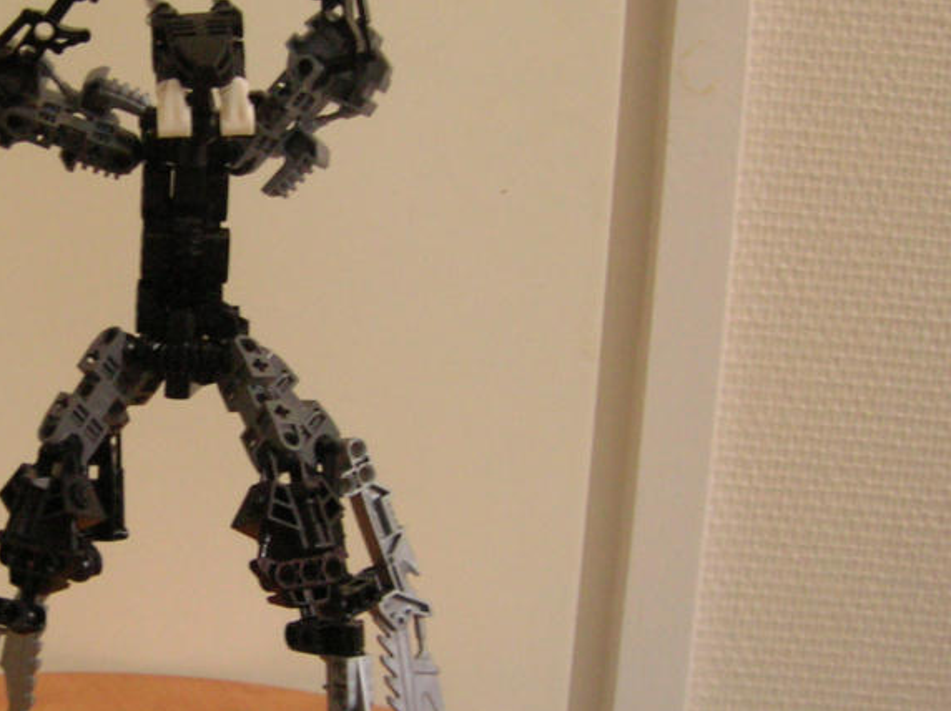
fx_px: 1867
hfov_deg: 27.7
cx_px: 120
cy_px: 379
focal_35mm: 68
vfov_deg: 21.6
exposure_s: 1/4.1
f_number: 2.9
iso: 167
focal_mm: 5.7
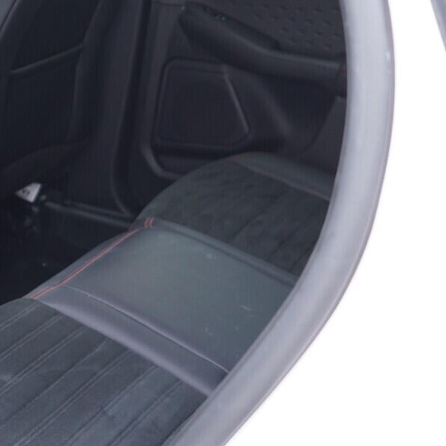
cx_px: -85
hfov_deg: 21.7
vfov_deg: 23.2
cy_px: 141
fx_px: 1079
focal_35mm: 74
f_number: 2.8
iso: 500
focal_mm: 24
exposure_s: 1/40
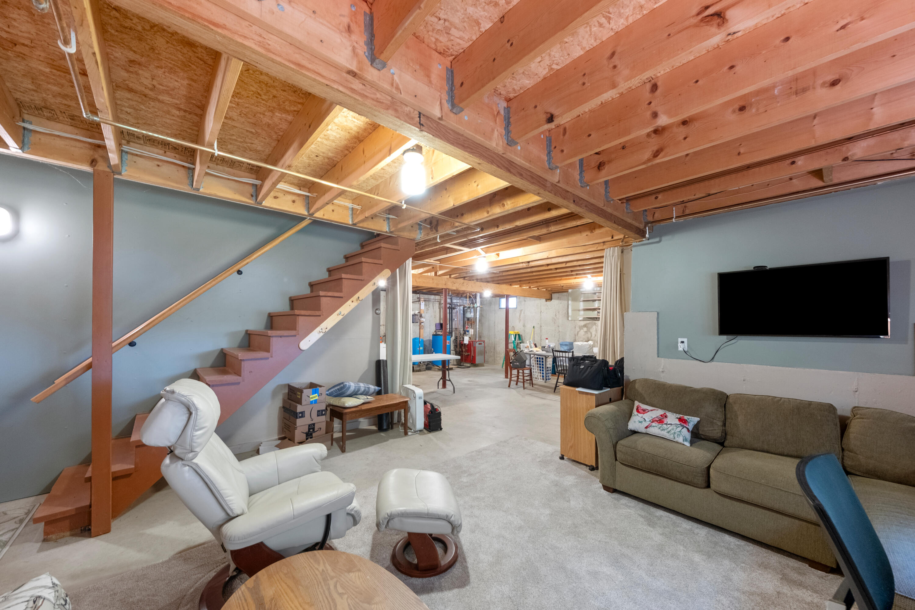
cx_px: 458
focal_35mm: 13
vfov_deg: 85.4
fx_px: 330
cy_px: 305
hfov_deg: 108.3
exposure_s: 1/1.25
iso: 640
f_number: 8
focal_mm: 8.6
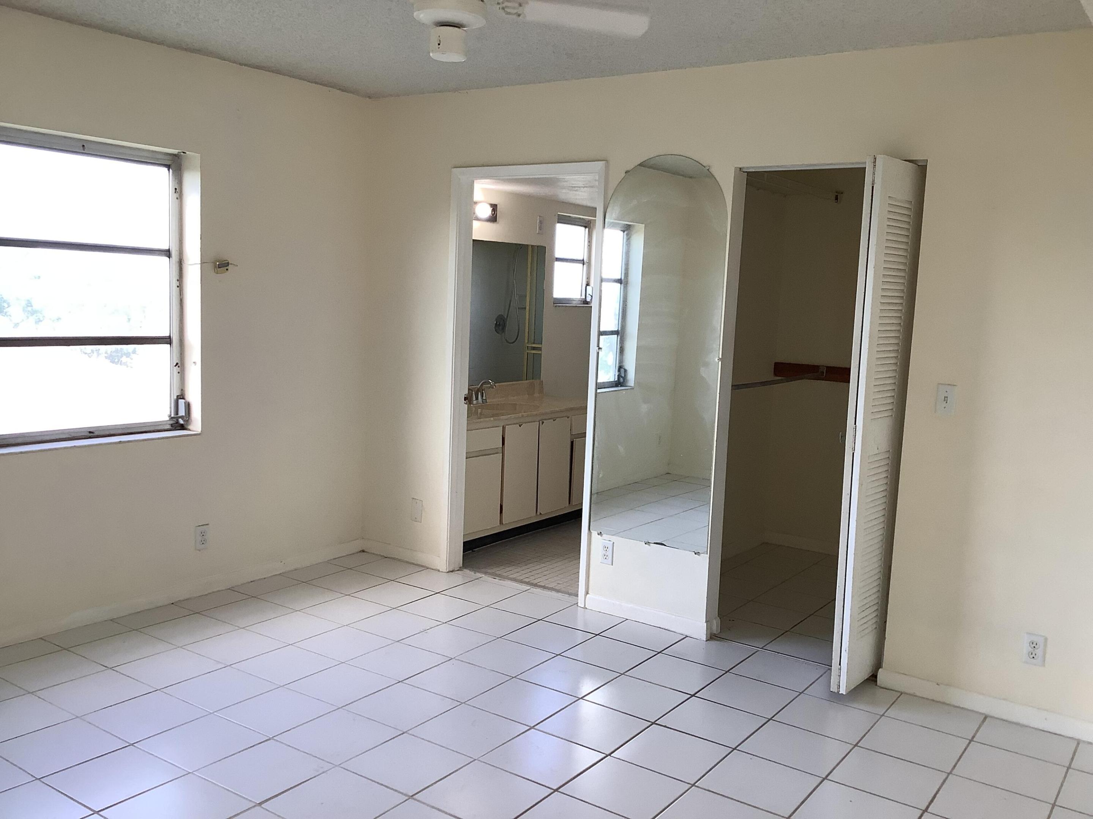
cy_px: 410
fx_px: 979
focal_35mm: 31
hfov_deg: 58.4
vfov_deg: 45.4
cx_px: 546
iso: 50
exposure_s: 1/60
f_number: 2.4
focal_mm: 3.3
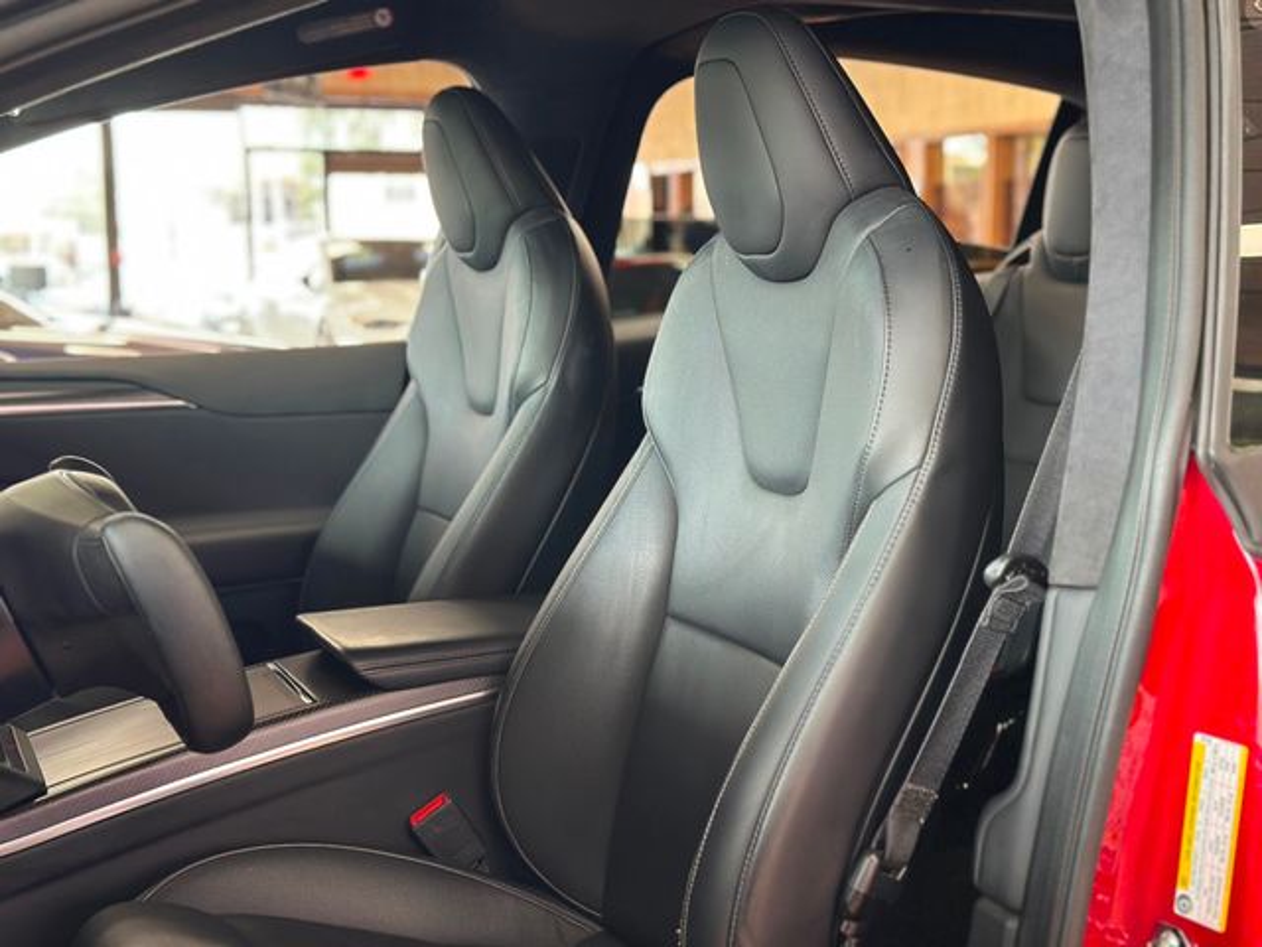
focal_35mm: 48
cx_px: 631
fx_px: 1750
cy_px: 474
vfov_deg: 30.3
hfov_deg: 39.7
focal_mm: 6.86
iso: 160
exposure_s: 1/60
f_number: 1.78
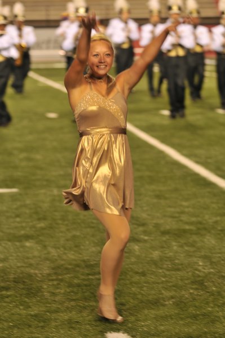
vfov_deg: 12.5
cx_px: 112
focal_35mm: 165
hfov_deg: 8.3
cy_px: 169
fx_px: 1549
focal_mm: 110
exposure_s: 1/80
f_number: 2.8
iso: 200
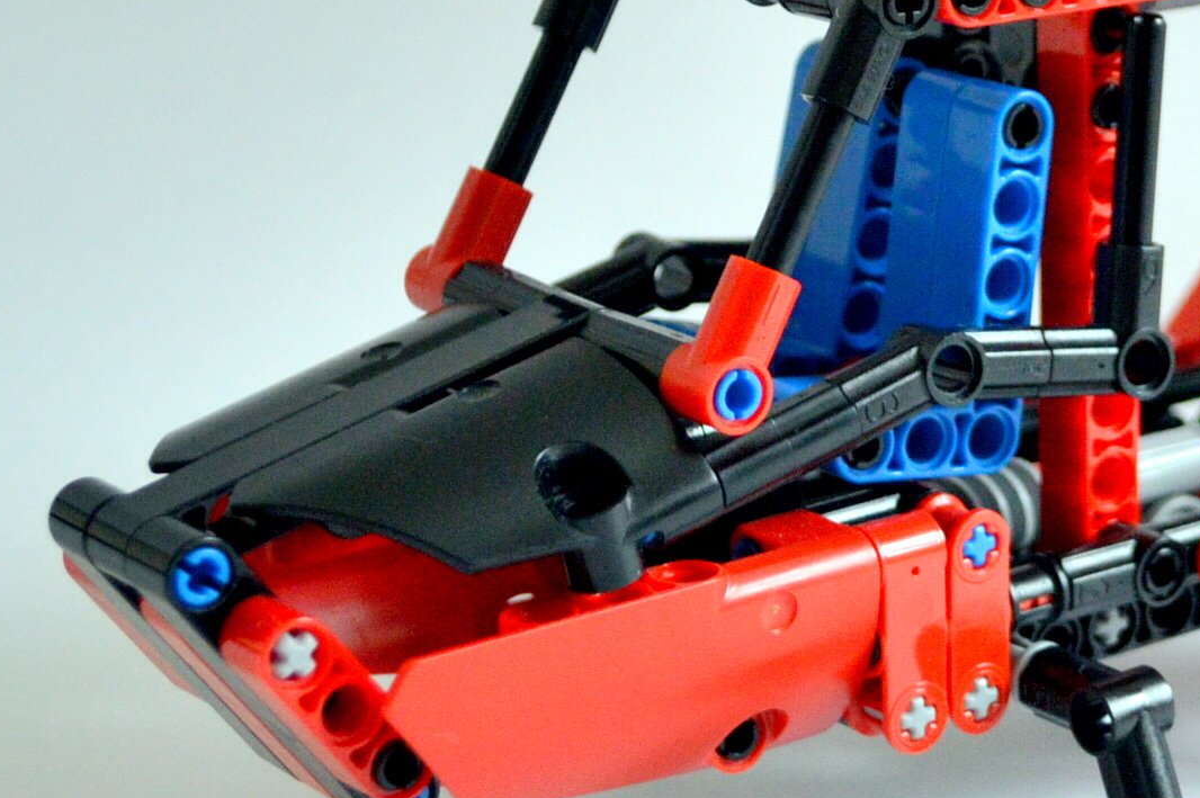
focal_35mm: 110
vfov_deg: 12.4
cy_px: 197
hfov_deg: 17.9
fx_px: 3664
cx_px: 1324
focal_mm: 26
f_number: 4.2
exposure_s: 1/10
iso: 800
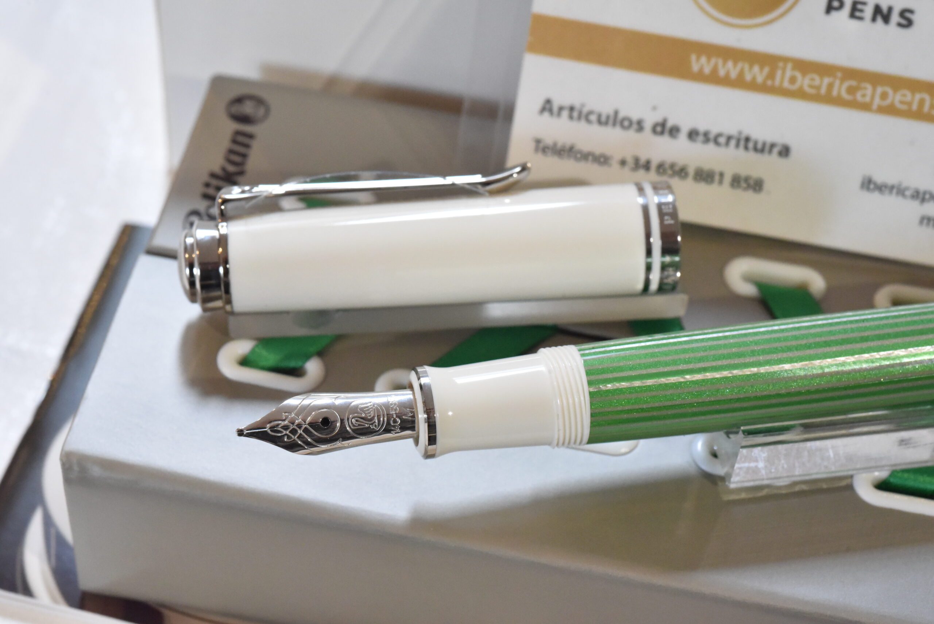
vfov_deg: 22.6
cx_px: 467
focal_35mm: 60
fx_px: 1557
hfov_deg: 33.4
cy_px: 312
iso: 12800
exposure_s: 1/80
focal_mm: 60
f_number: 18
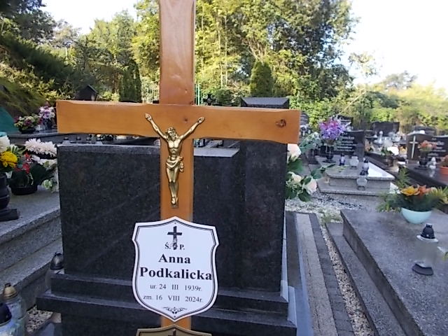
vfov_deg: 53.1
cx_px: 224
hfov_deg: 67.3
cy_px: 168
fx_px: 336
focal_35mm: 26
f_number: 3.2
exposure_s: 1/160
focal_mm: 4.6
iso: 80
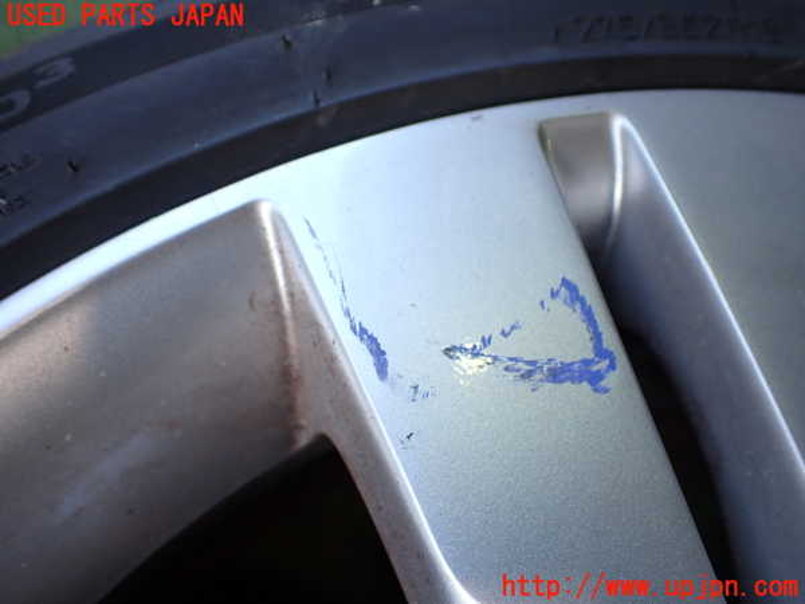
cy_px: 302
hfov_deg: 60.0
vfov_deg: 46.8
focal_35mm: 30
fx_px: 698
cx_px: 402
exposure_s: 1/125
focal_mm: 5.4
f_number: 2.3
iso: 125
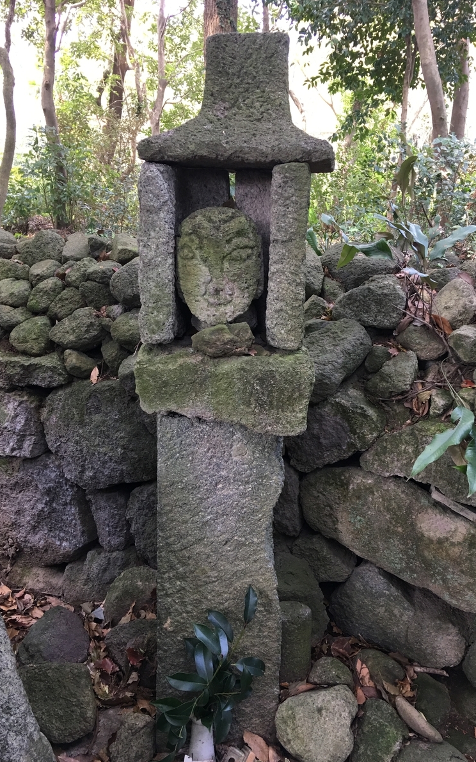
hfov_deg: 40.6
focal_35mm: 31
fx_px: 643
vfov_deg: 61.2
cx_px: 230
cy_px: 382
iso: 32
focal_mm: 4.15
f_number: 2.2
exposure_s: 1/15
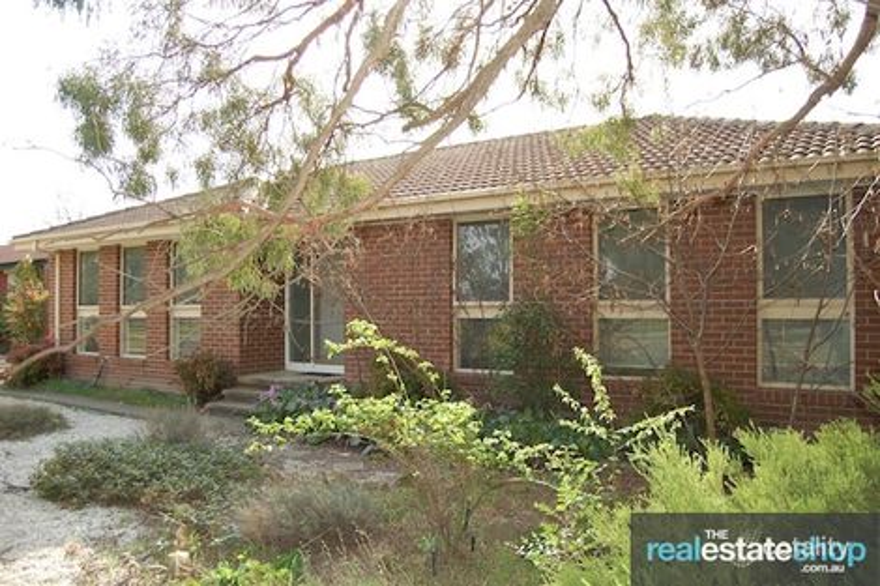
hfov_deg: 67.4
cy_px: 293
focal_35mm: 27
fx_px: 660
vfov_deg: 47.9
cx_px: 440
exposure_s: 1/500
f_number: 3.5
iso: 400
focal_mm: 18
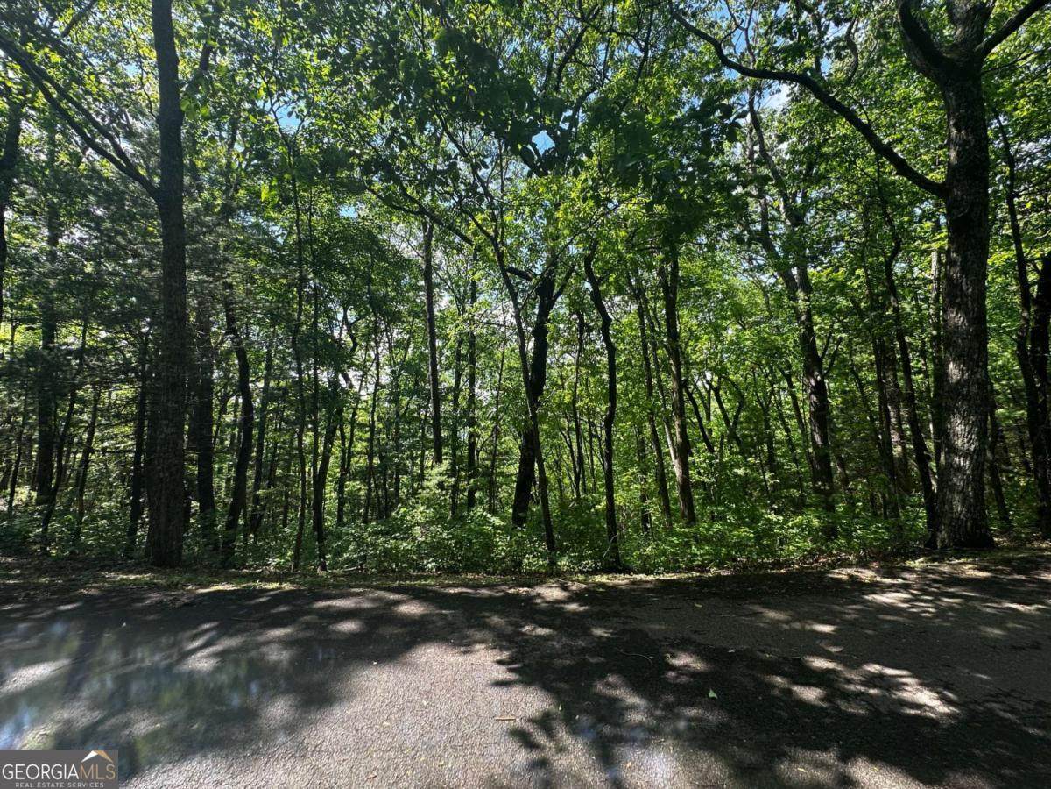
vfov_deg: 85.7
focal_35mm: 14
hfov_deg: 102.1
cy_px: 394
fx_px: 425
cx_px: 526
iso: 40
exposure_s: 1/241
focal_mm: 2.22
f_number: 2.2
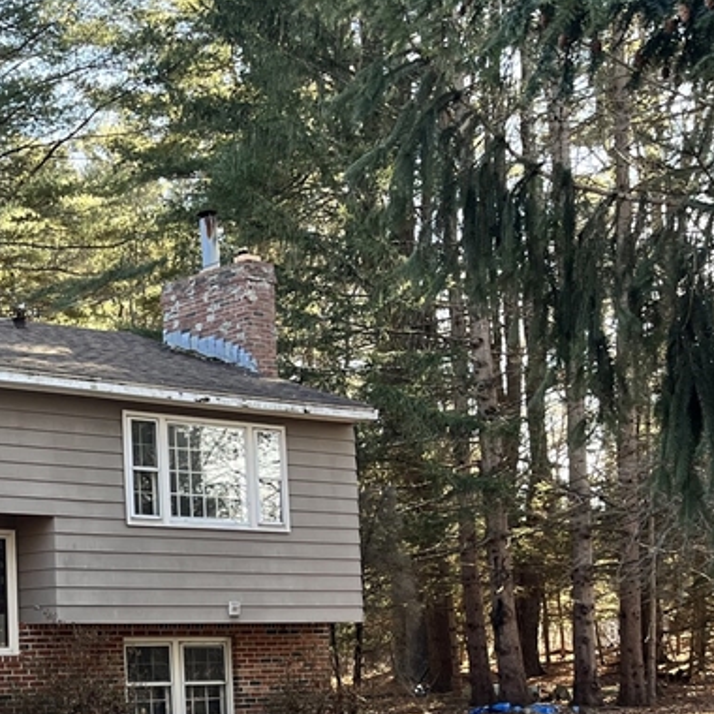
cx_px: -184
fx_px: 1447
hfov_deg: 24.6
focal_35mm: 62
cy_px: 532
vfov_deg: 27.4
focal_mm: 5.1
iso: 40
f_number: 1.6
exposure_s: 1/203
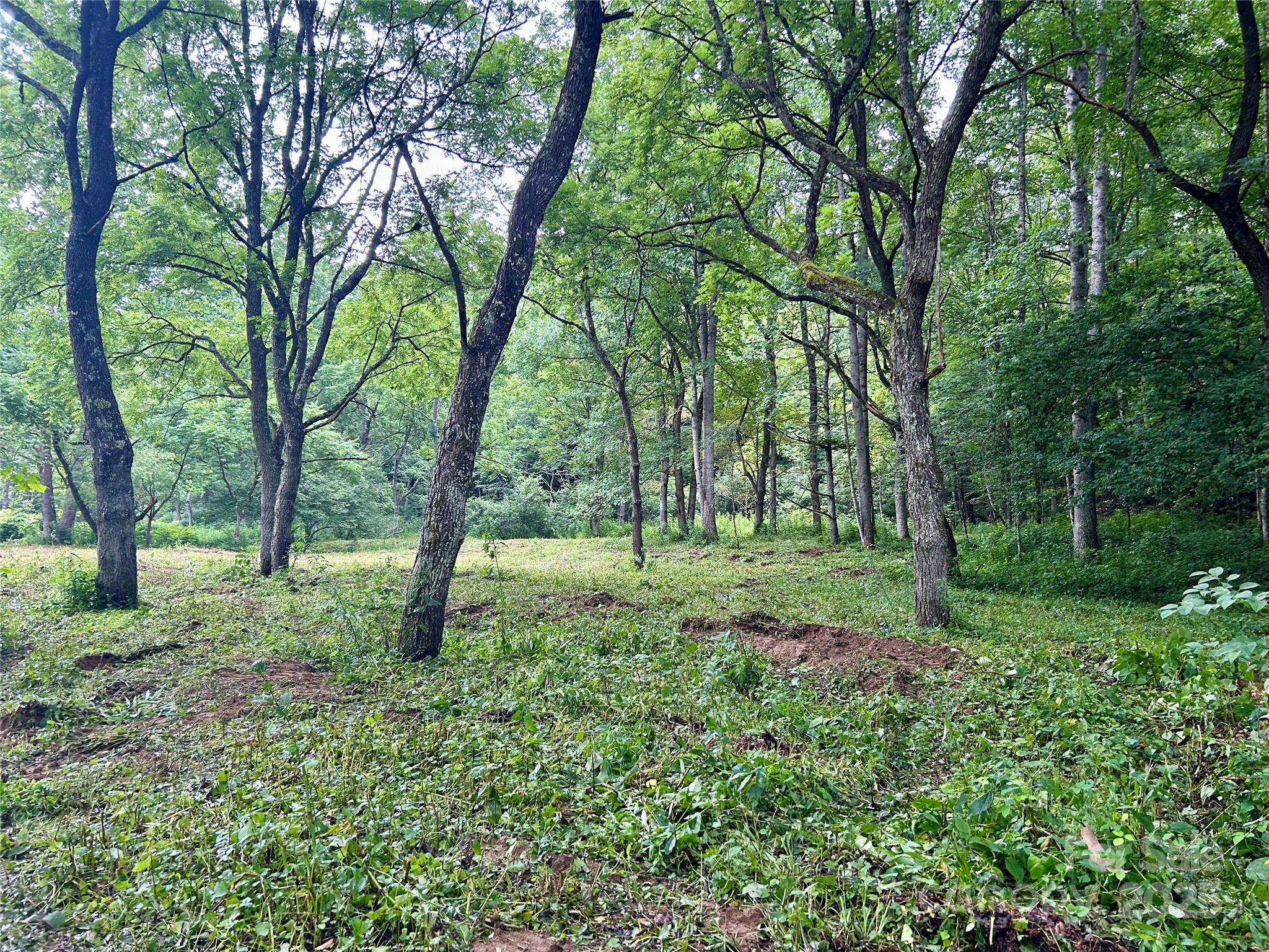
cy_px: 476
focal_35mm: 26
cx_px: 634
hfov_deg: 67.3
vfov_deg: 53.1
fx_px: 953
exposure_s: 1/121
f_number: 1.5
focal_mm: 5.7
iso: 100
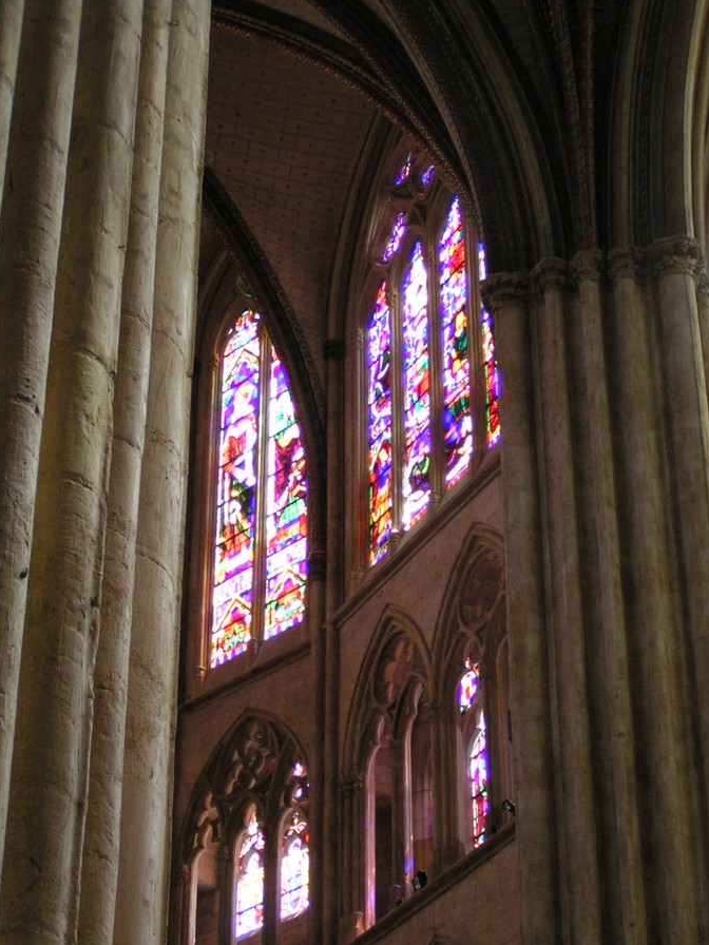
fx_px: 2212
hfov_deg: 18.2
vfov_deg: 24.1
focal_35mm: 81
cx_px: 377
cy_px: 552
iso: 200
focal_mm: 10.5
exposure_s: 1/40
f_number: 3.2
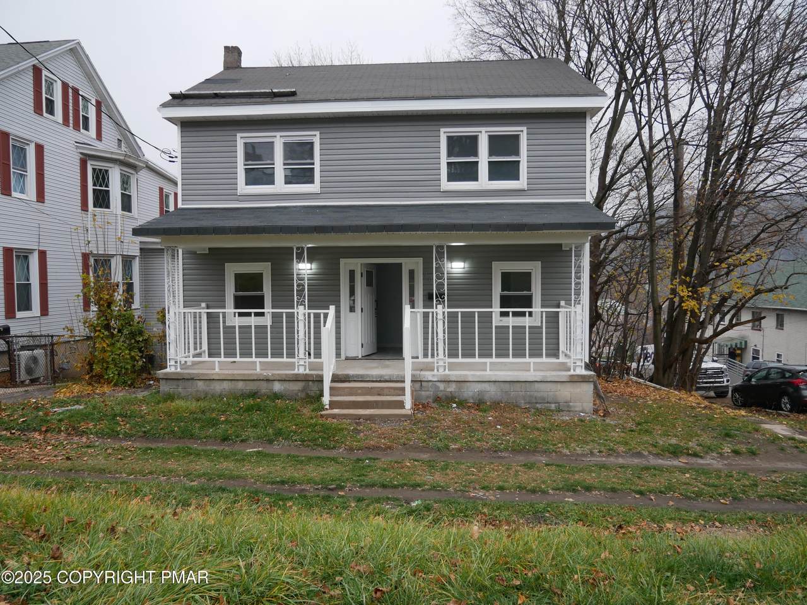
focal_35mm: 24
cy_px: 302
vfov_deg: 56.8
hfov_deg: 71.6
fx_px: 560
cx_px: 404
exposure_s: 1/60
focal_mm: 12
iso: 320
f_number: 3.5
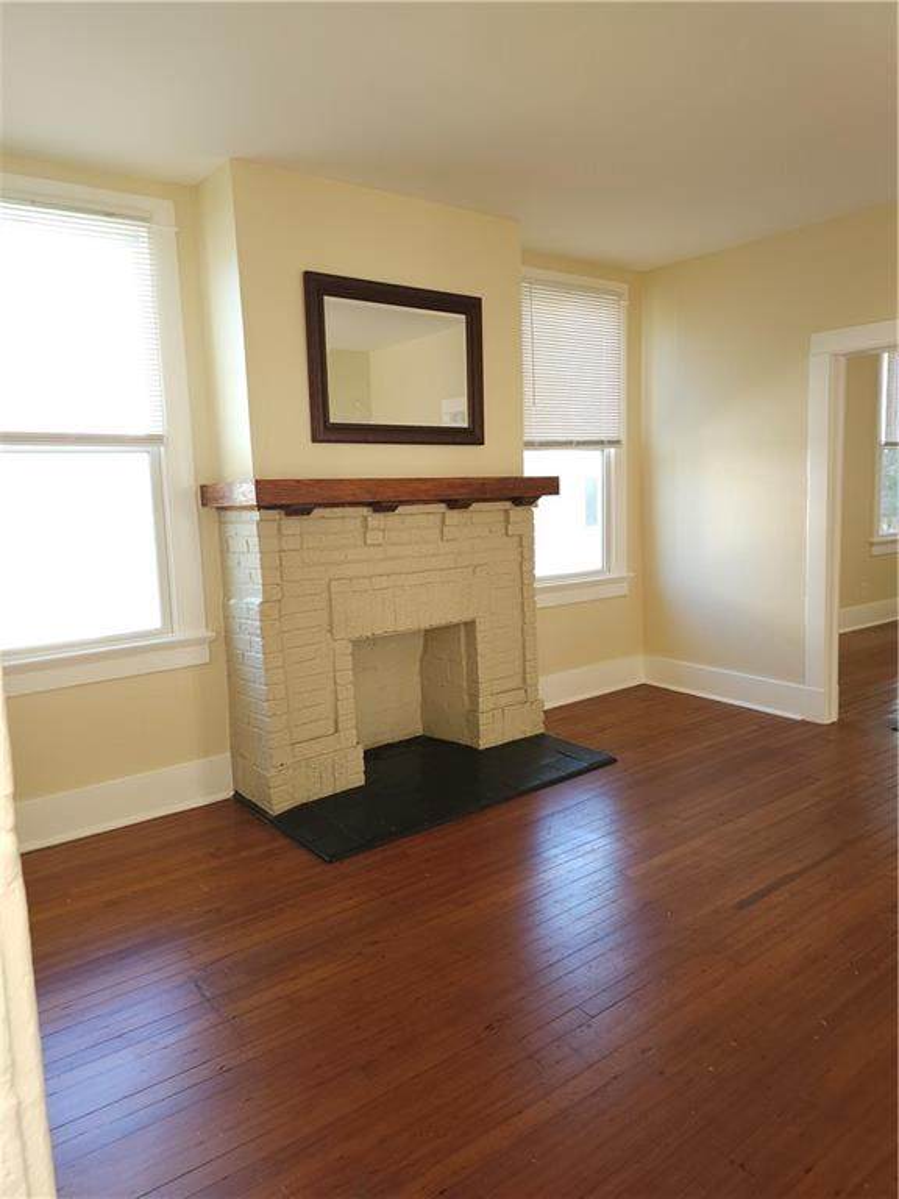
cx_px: 450
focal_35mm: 23
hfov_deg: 58.9
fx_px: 796
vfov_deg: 73.9
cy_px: 600
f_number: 1.7
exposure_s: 1/6
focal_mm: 6.3
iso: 10
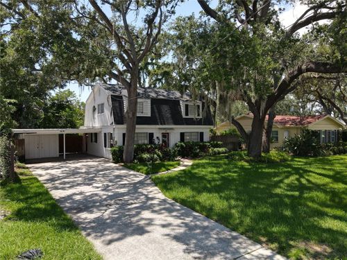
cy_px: 130
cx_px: 174
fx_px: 241
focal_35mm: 24
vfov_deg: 56.8
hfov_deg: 71.6
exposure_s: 1/320
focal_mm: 4.5
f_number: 2.8
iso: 100
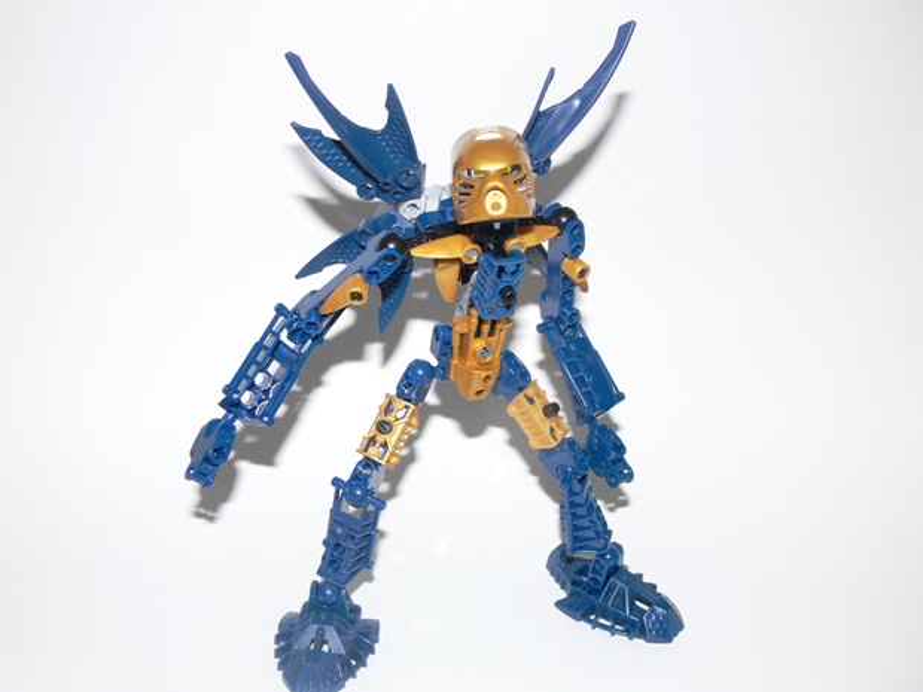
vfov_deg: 36.0
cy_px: 346
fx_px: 1067
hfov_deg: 46.8
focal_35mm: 40
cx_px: 462
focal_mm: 8.4
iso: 100
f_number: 2.8
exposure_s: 1/30
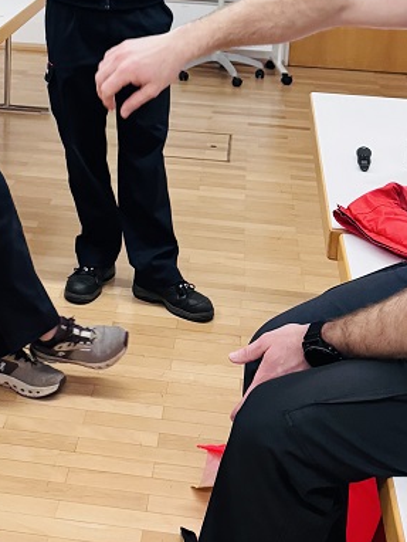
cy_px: 54
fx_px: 1049
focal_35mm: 67
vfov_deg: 27.9
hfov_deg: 21.7
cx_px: 94
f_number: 1.78
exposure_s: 1/50
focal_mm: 6.76
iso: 640
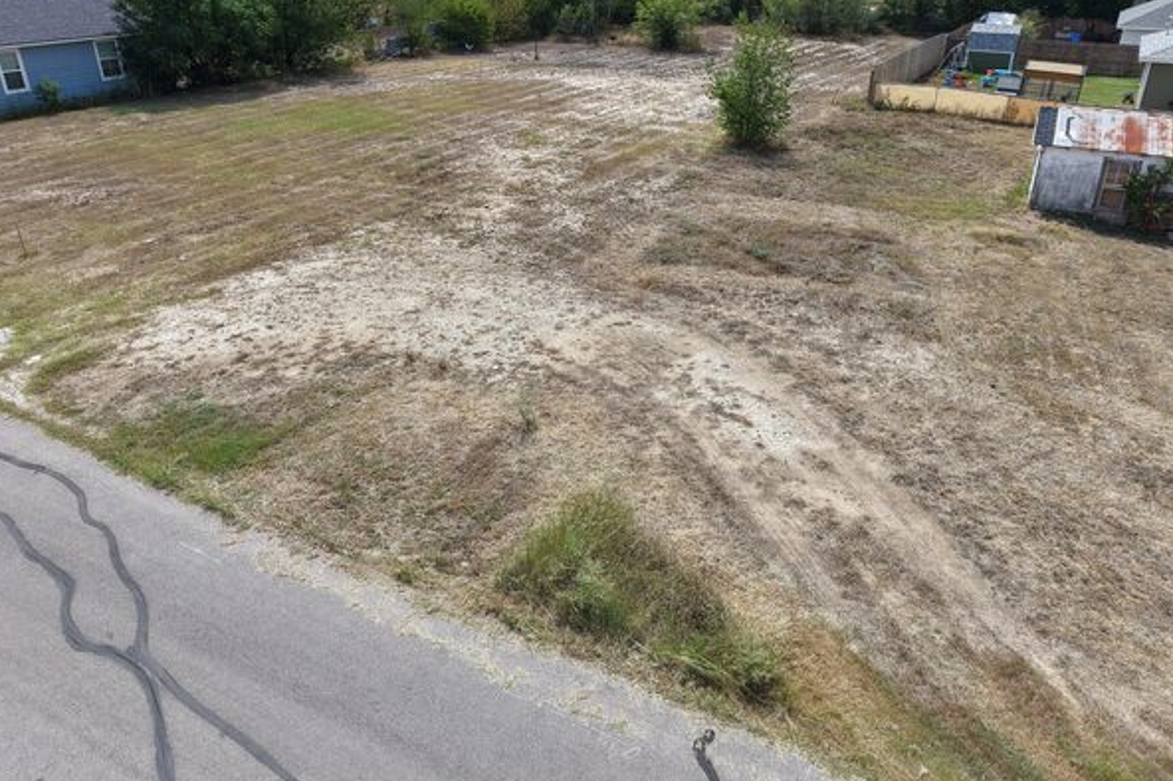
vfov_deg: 47.8
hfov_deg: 67.4
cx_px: 620
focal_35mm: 27
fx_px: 879
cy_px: 351
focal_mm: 8.67
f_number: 1.8
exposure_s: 1/3200
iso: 120
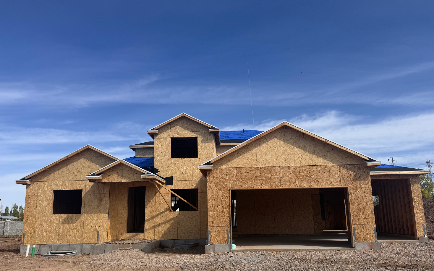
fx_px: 307
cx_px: 221
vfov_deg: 47.3
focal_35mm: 26
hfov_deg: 70.4
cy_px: 162
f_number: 1.78
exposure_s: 1/5814
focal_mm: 6.76
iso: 80
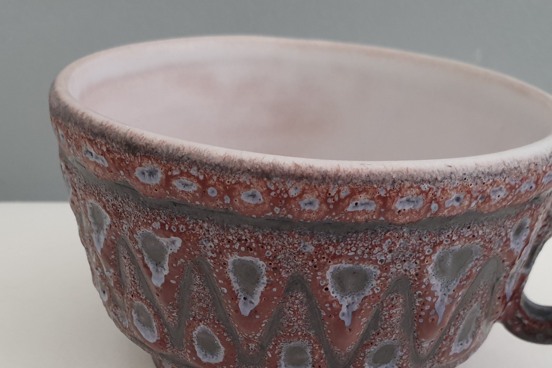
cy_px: 330
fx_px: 675
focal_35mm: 44
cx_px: 279
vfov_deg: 29.3
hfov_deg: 44.5
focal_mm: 4.3
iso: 200
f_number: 2.4
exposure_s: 1/50
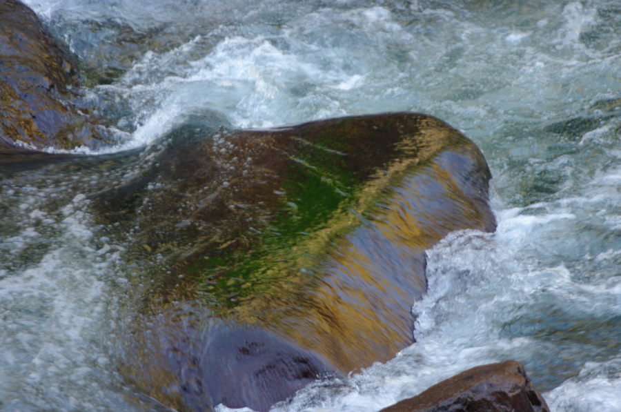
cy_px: 206
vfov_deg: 6.8
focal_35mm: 202
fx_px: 3487
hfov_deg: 10.2
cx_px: 310
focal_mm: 135
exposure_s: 1/60
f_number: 5.6
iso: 800
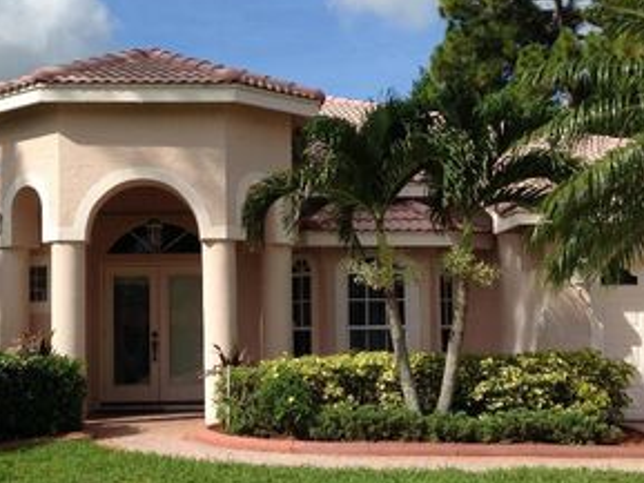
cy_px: 279
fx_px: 1061
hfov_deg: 33.6
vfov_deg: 25.6
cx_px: 254
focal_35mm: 57
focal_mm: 4.12
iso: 50
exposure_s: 1/1550
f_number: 2.4
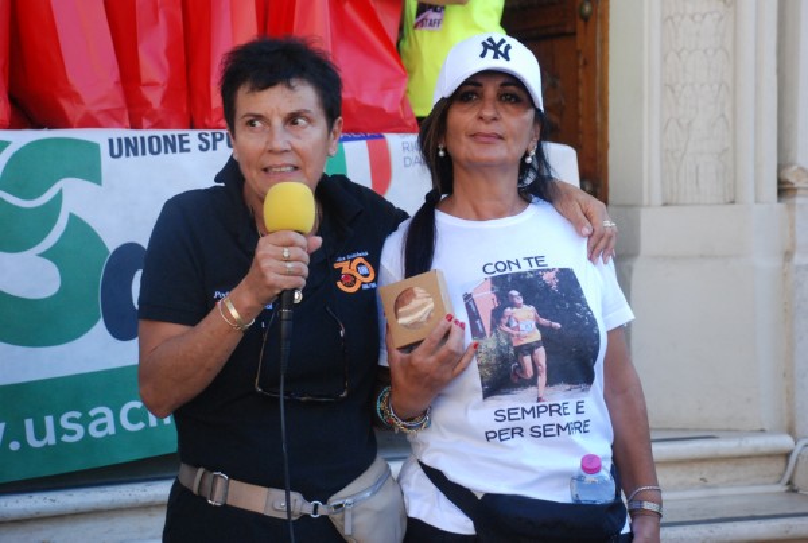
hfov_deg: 21.9
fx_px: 2092
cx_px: 404
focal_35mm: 93
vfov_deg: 14.8
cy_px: 272
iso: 1000
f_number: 5.3
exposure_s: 1/500
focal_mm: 62
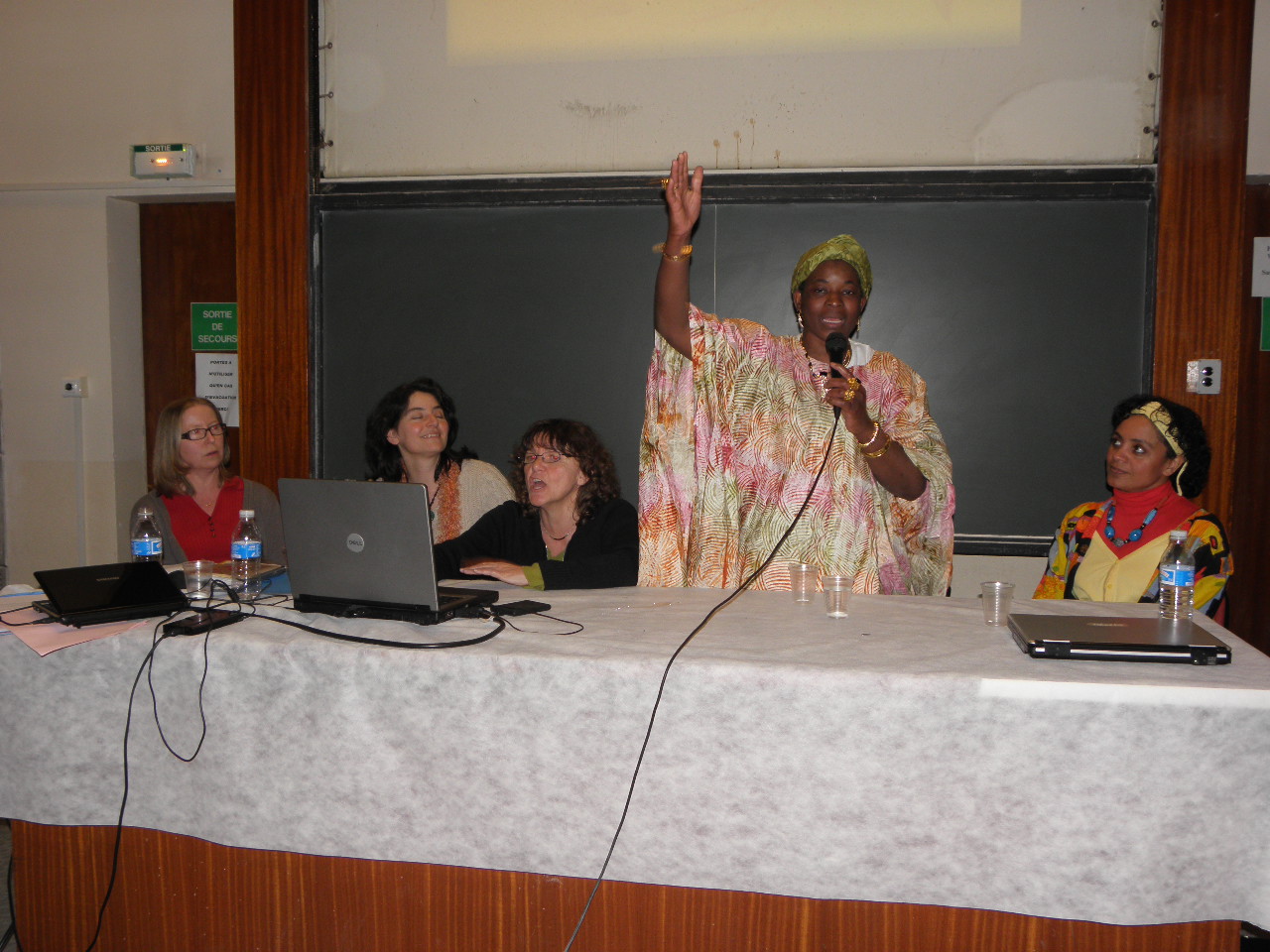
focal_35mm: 33
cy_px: 476
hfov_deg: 55.4
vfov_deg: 42.9
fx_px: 1211
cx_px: 635
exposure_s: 1/30
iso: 100
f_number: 3
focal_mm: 5.9
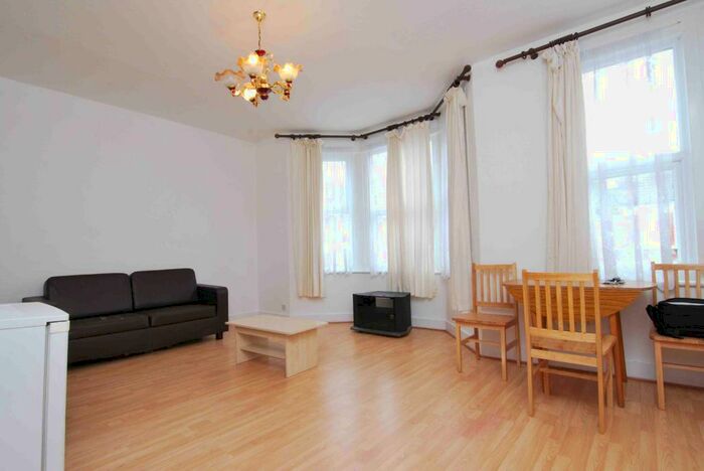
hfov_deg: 94.9
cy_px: 236
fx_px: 323
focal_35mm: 16
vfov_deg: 72.2
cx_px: 352
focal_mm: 11
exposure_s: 1/20
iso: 400
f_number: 11
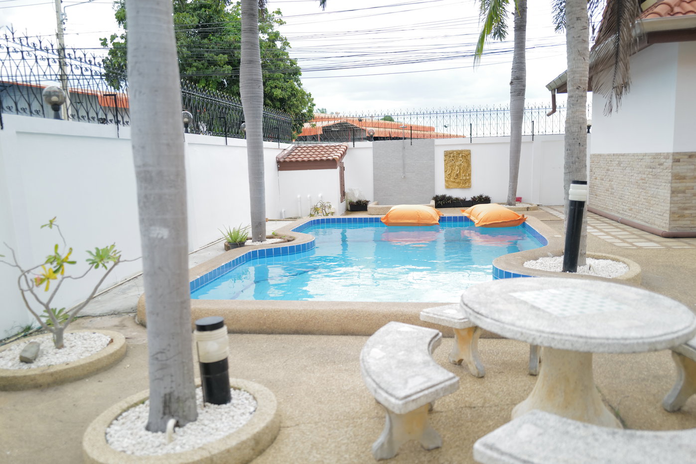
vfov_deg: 46.4
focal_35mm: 28
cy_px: 232
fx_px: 541
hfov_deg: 65.5
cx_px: 348
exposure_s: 1/5000
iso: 800
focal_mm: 28
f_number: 1.8
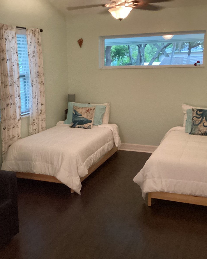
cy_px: 129
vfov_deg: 44.8
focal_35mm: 41
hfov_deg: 36.4
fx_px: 314
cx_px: 86
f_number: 2.4
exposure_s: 1/30
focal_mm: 3.3
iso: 640
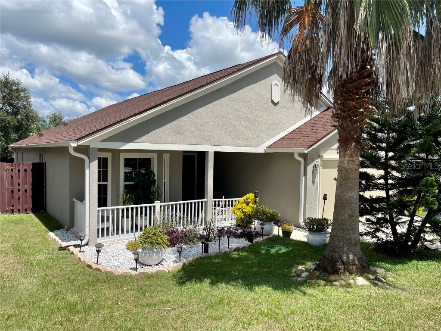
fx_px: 331
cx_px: 220
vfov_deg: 53.1
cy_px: 166
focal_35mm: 26
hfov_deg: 67.3
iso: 32
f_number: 1.6
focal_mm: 5.1
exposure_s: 1/4049
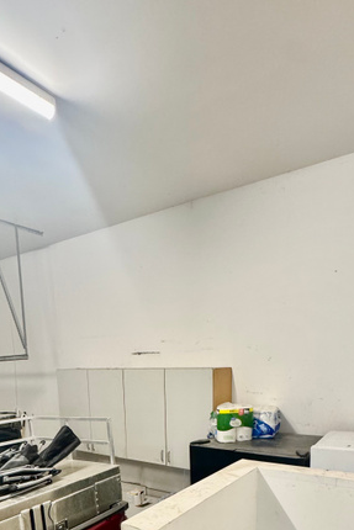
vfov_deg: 62.7
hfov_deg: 49.5
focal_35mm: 26
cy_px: 434
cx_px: 164
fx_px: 383
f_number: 2.2
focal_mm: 2.22
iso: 320
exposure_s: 1/64
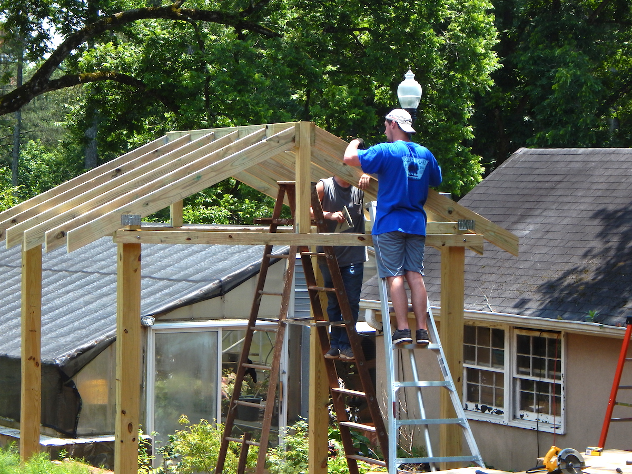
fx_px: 2081
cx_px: 316
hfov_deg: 17.3
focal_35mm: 114
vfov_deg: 13.0
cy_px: 237
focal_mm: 20.5
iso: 125
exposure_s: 1/500
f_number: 4.6
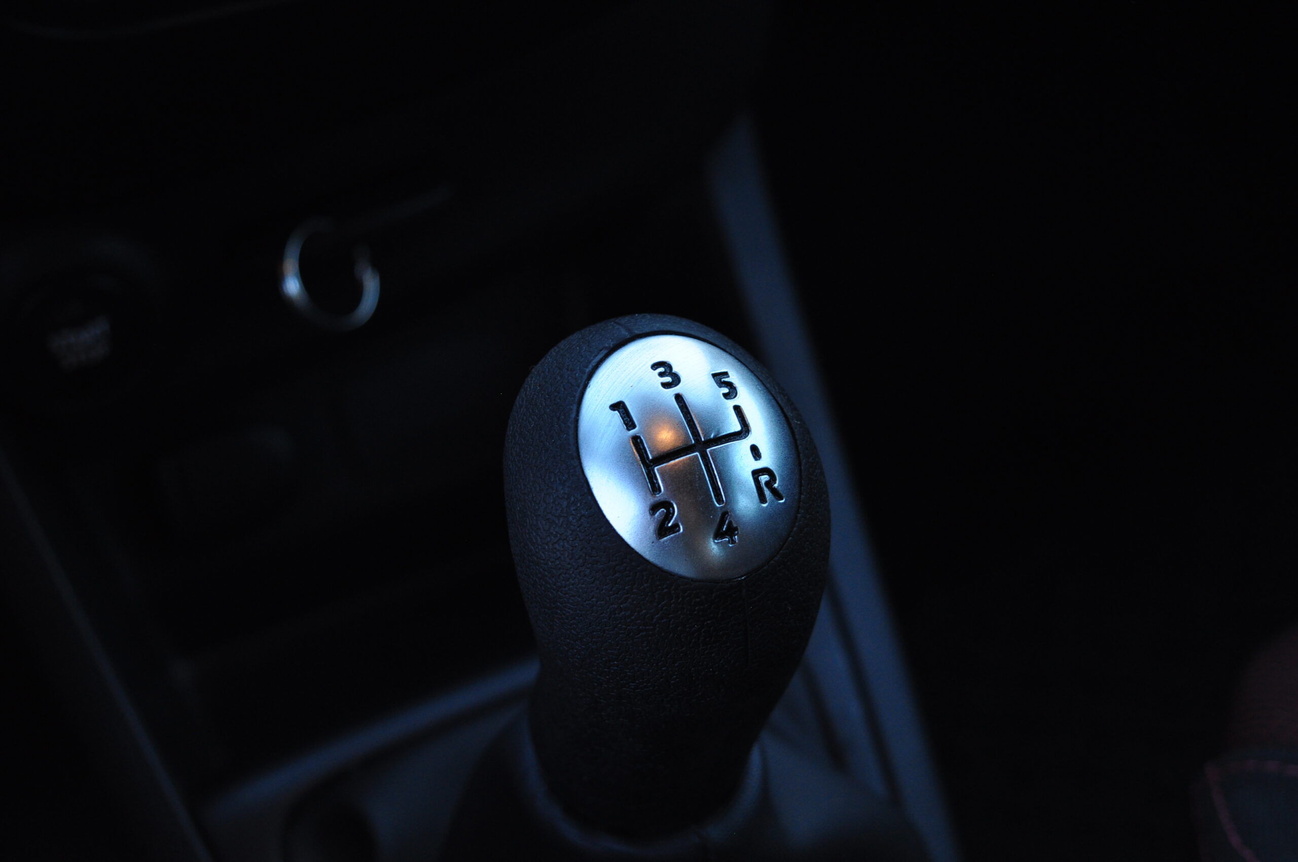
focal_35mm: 57
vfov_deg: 23.7
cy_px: 431
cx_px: 649
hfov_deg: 35.1
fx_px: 2053
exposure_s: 1/60
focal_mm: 38
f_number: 5.6
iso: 500
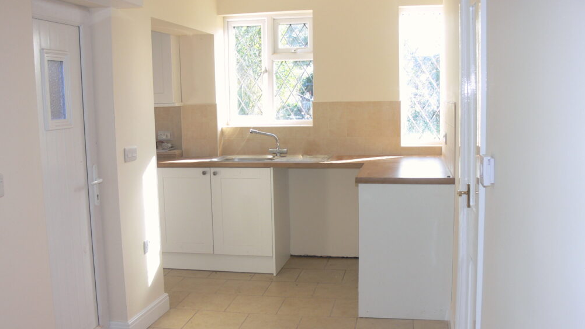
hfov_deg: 51.6
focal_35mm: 39
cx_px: 289
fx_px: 605
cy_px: 179
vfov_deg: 30.4
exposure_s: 1/50
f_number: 3.2
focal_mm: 7.4
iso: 80
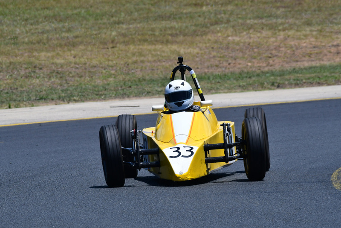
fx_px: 5969
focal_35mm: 630
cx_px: 170
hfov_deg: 3.3
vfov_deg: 2.2
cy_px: 114
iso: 320
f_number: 11
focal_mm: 420
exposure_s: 1/640
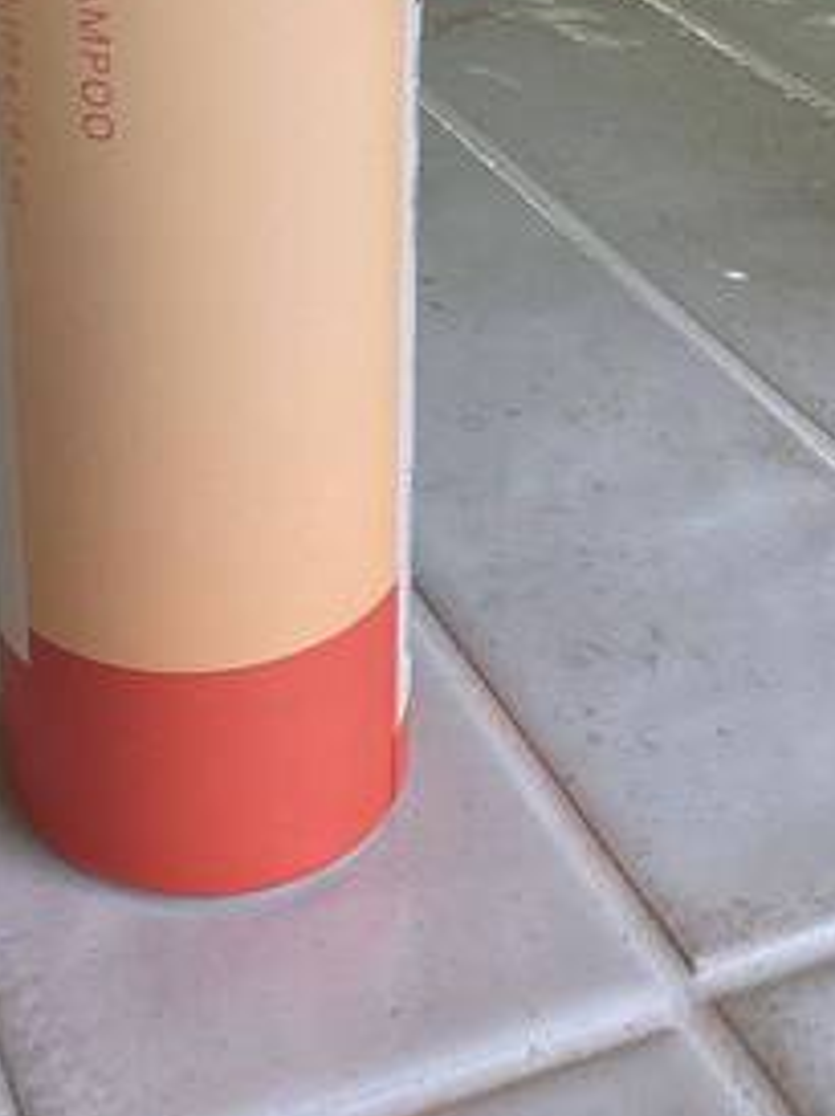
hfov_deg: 21.4
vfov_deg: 26.6
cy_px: -73
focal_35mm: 68
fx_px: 2190
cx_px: 232
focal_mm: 3.3
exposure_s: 1/120
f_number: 2.4
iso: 64
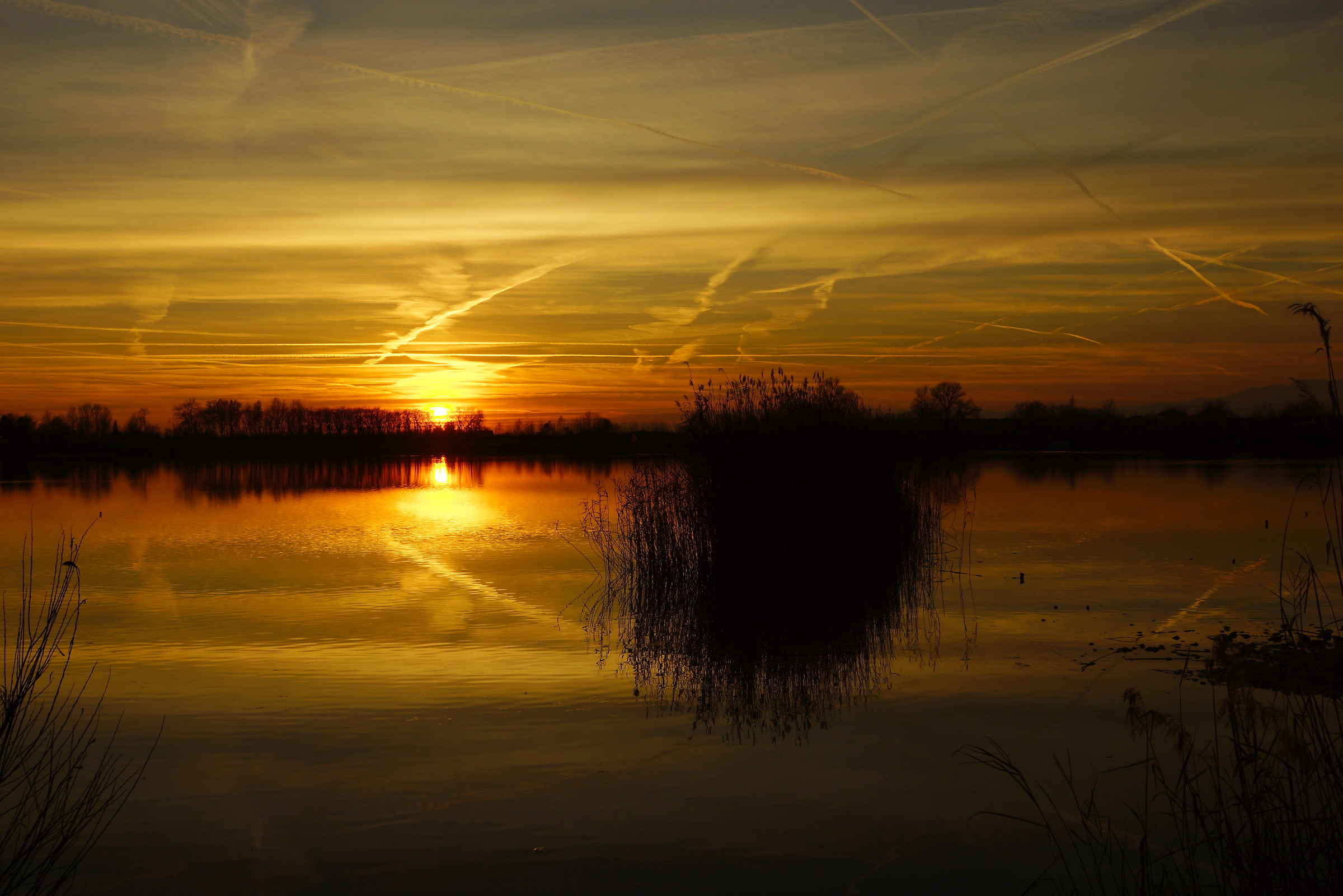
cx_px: 672
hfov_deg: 53.1
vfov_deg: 36.9
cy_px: 448
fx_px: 1343
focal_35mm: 36
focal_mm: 24
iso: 100
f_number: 13
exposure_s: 1/250
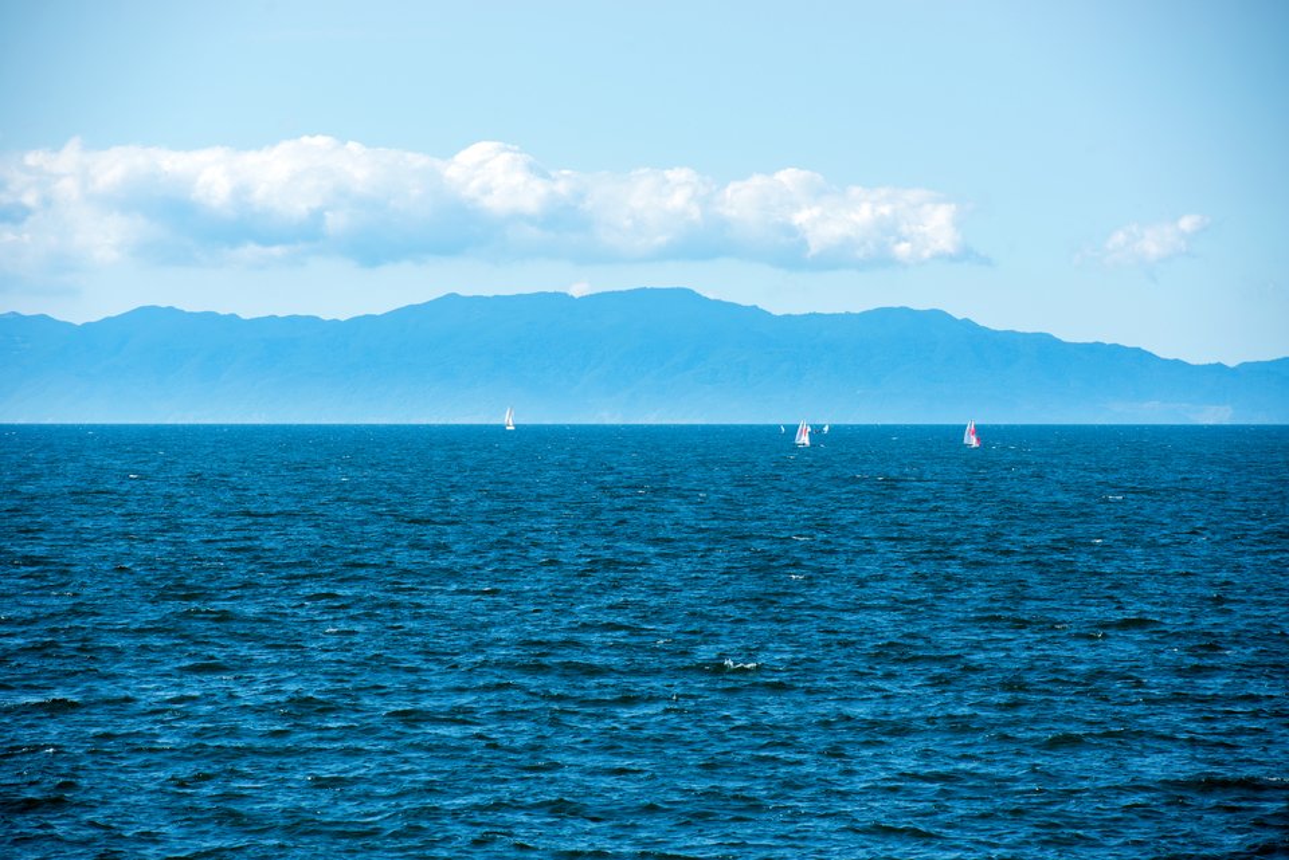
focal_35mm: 200
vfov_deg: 6.9
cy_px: 430
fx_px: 7164
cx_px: 644
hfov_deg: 10.3
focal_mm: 200
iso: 100
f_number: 8
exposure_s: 1/320
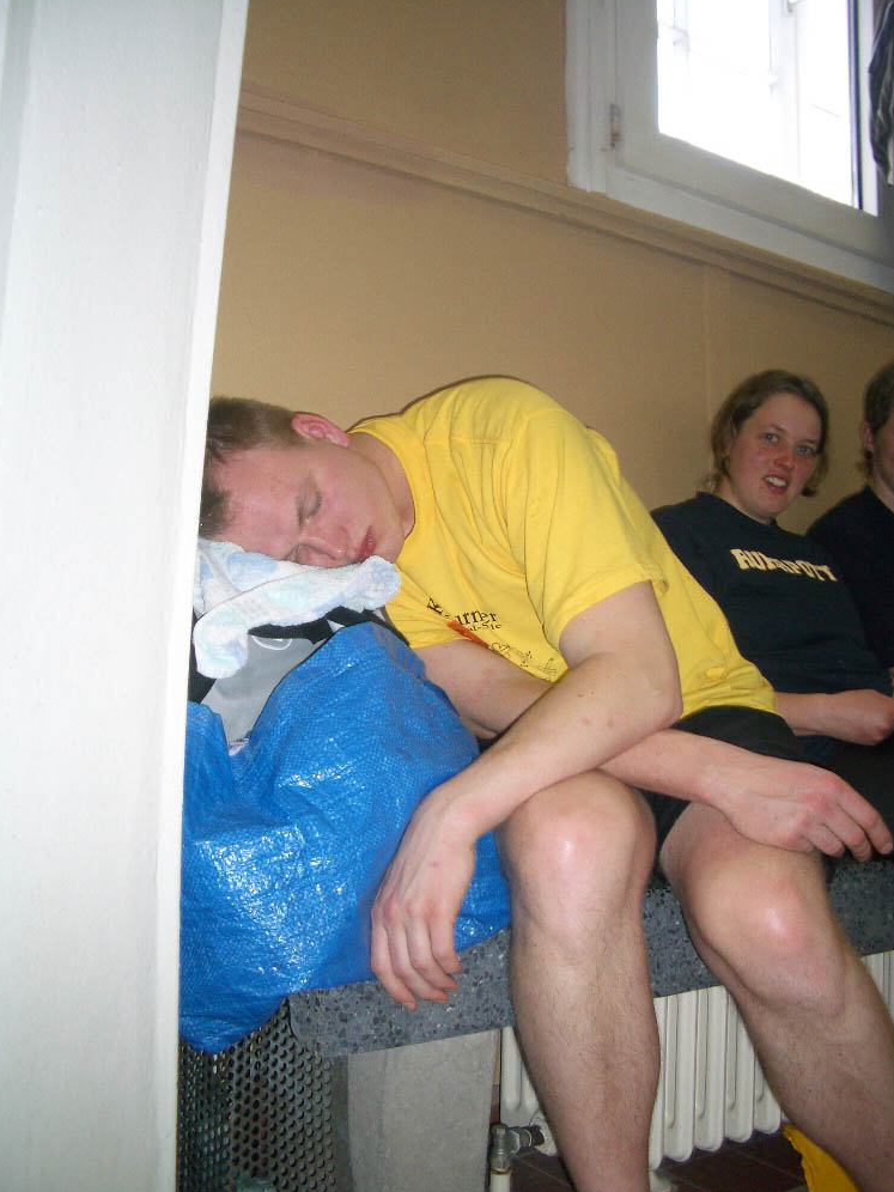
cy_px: 602
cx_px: 443
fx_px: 1240
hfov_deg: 39.7
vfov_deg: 51.4
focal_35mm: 36
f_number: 2.6
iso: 100
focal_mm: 5.8
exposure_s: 1/60
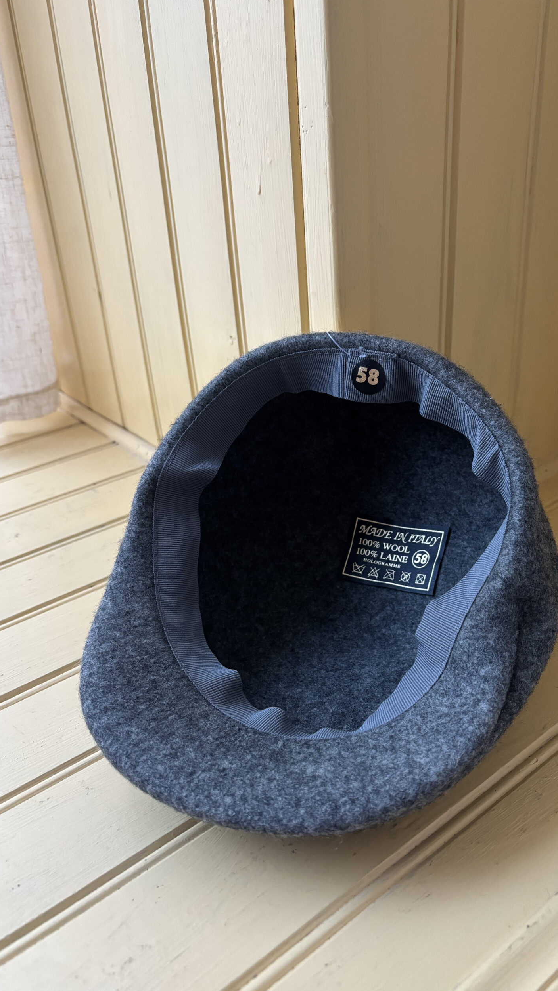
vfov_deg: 66.1
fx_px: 763
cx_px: 332
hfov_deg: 40.0
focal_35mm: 29
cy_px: 489
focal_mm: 5.96
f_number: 1.6
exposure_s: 1/60
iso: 320
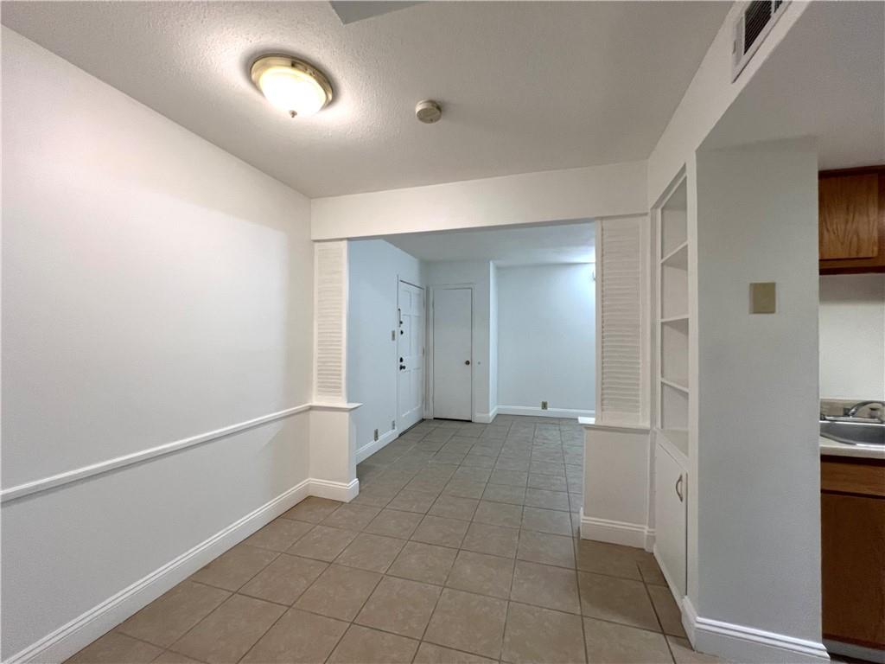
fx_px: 332
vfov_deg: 89.9
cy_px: 332
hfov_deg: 106.2
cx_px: 442
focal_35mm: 13
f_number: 1.8
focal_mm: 1.57
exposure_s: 1/120
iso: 160
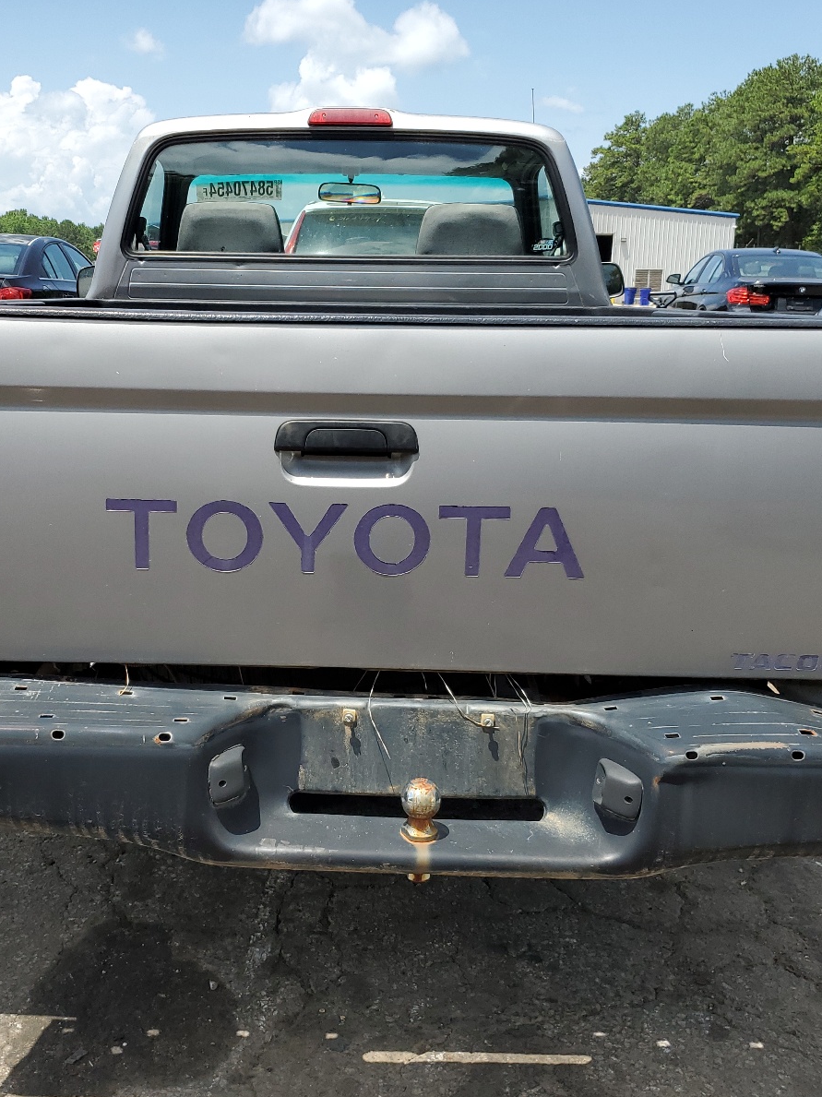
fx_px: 1109
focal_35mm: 35
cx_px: 345
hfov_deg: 40.6
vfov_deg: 52.6
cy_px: 551
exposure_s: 1/2500
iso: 50
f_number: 1.5
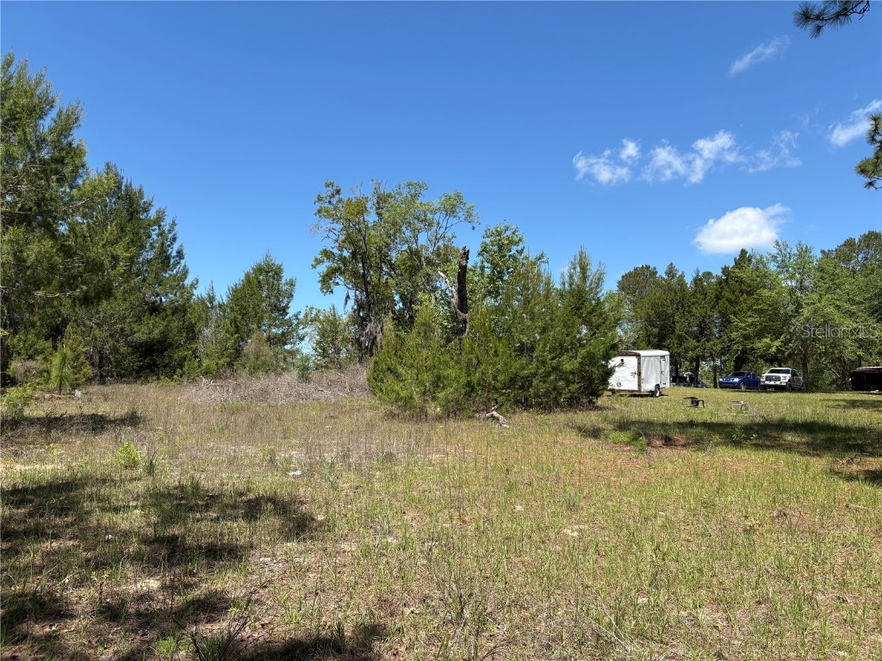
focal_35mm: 26
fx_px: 662
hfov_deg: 67.3
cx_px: 441
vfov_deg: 53.1
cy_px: 330
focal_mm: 5.96
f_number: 1.6
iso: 50
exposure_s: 1/2451
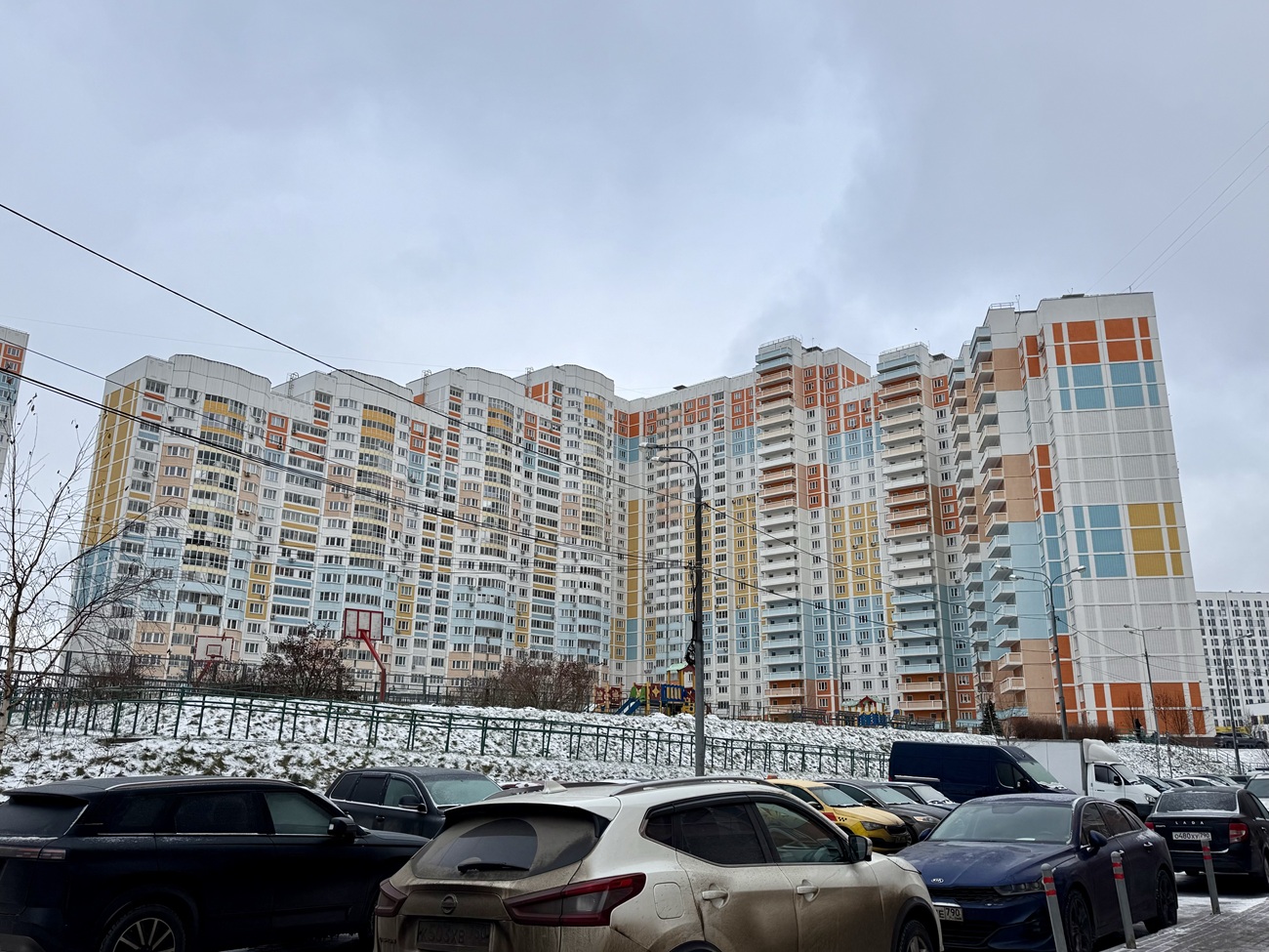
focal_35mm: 24
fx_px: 880
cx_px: 634
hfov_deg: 71.6
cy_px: 476
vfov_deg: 56.8
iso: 80
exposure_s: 1/708
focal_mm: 6.76
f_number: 1.78
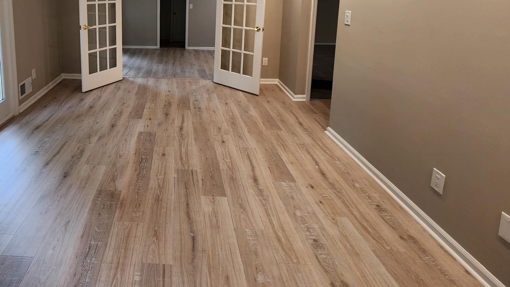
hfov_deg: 83.1
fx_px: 270
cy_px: 33
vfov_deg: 50.1
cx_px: 163
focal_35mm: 20
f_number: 2.2
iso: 80
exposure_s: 1/60
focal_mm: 2.2
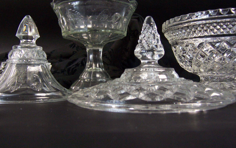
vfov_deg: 35.3
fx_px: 232
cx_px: 115
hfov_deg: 54.0
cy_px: 74
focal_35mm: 36
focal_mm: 5.5
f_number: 3.4
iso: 140
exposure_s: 1/8
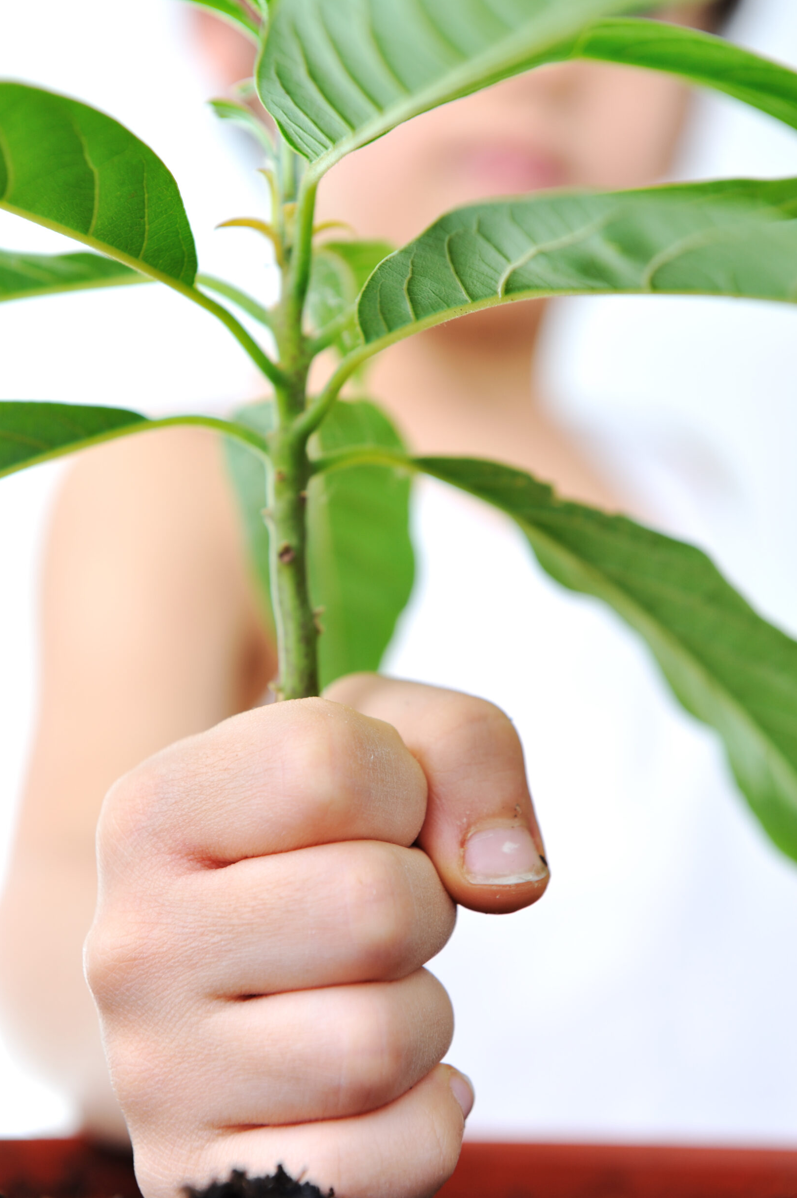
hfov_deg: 18.6
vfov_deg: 27.7
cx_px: 390
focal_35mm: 73
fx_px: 2428
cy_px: 587
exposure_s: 1/100
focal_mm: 70
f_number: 6.3
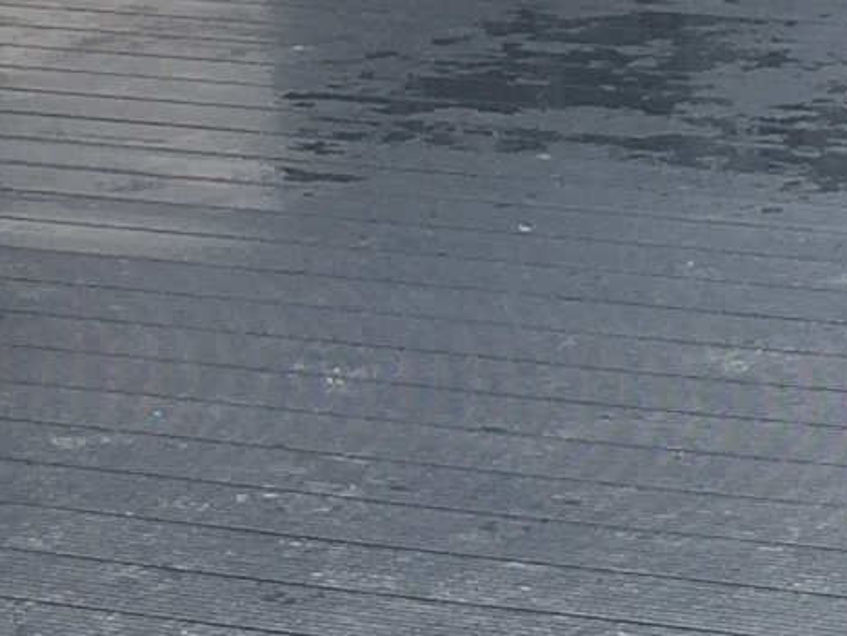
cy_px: -131
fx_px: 4970
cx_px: 929
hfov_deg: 9.6
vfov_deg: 7.3
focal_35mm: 203
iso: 32
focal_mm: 4.15
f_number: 2.2
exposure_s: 1/1647
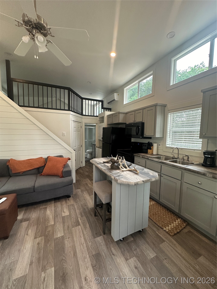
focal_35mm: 14
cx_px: 108
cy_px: 144
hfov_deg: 85.7
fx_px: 117
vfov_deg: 102.1
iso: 200
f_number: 2.2
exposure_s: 1/120
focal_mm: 2.22
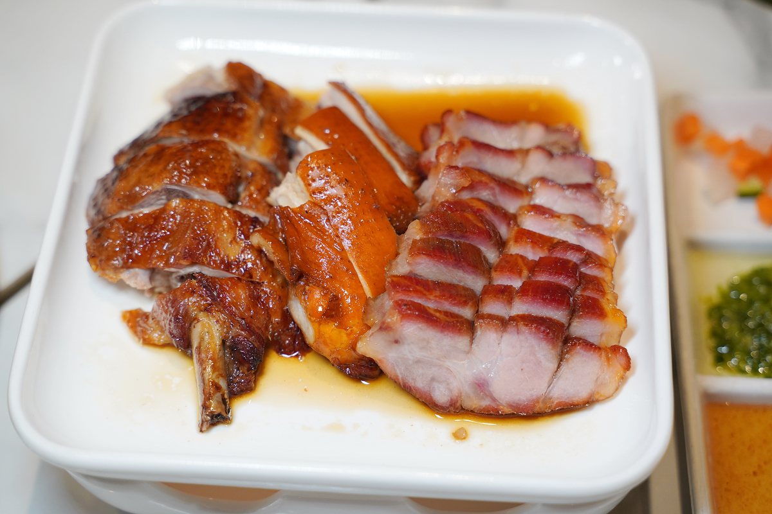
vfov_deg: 18.2
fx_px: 1608
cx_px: 386
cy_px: 257
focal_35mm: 75
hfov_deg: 27.0
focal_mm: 75
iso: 640
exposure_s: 1/160
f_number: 4
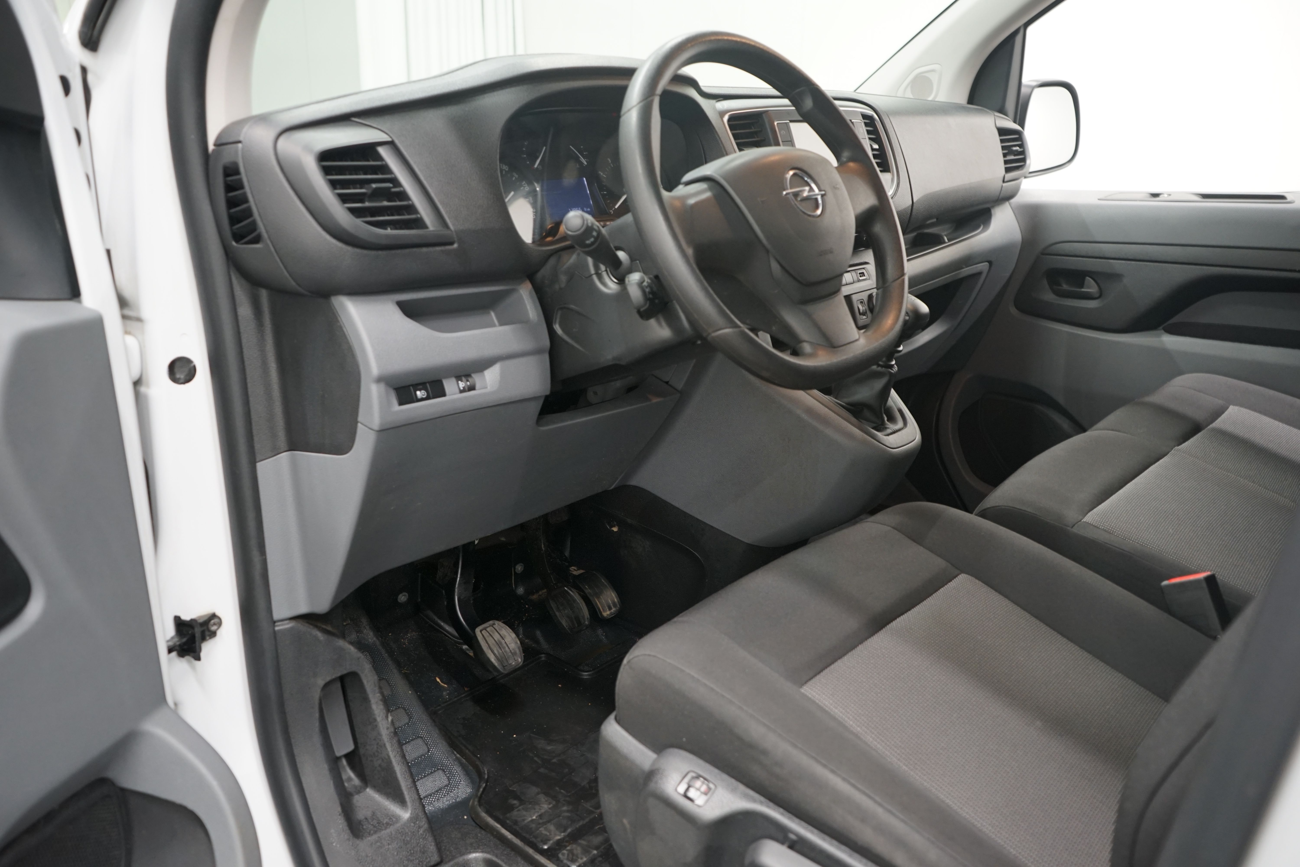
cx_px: 650
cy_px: 434
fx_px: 1011
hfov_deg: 65.5
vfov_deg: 46.4
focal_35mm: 28
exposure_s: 1/10
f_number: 4.5
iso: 800
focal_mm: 28
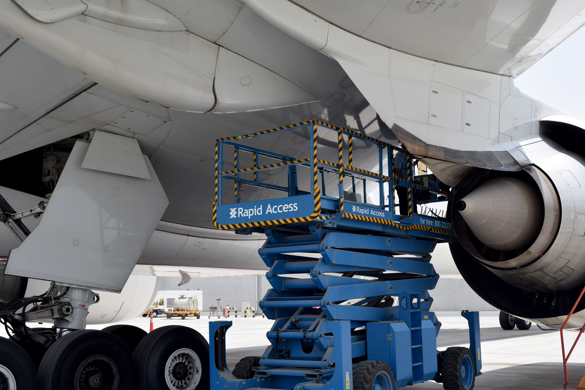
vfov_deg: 30.8
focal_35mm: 44
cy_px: 195
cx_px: 292
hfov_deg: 45.0
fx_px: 707
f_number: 10
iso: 200
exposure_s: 1/400
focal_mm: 29
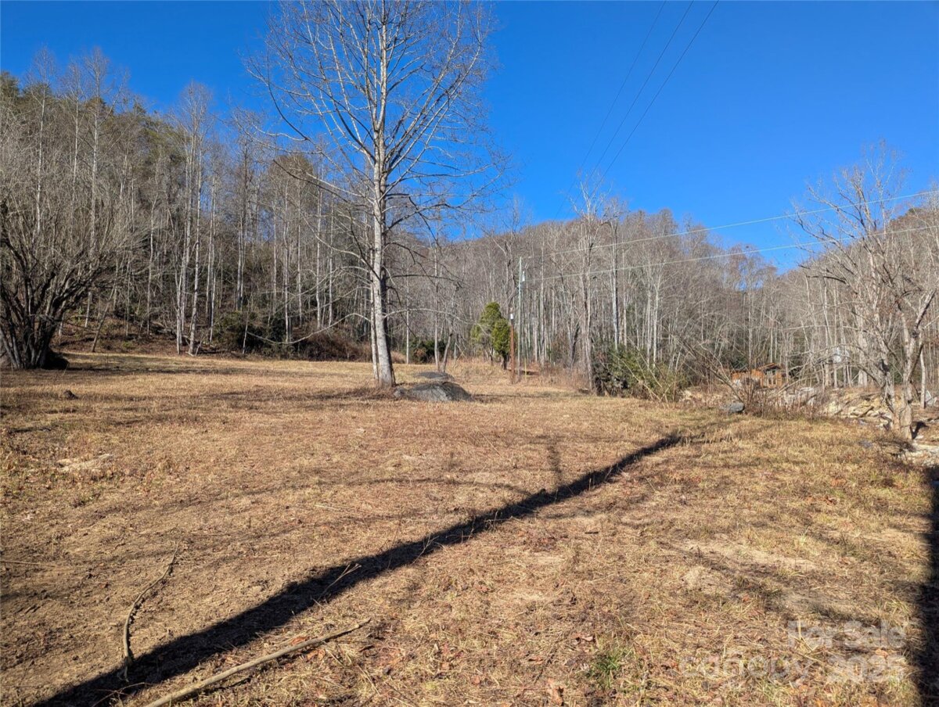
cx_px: 470
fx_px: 652
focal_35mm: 24
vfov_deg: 57.0
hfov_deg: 71.5
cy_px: 354
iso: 47
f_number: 1.85
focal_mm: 6.81
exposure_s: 1/1316
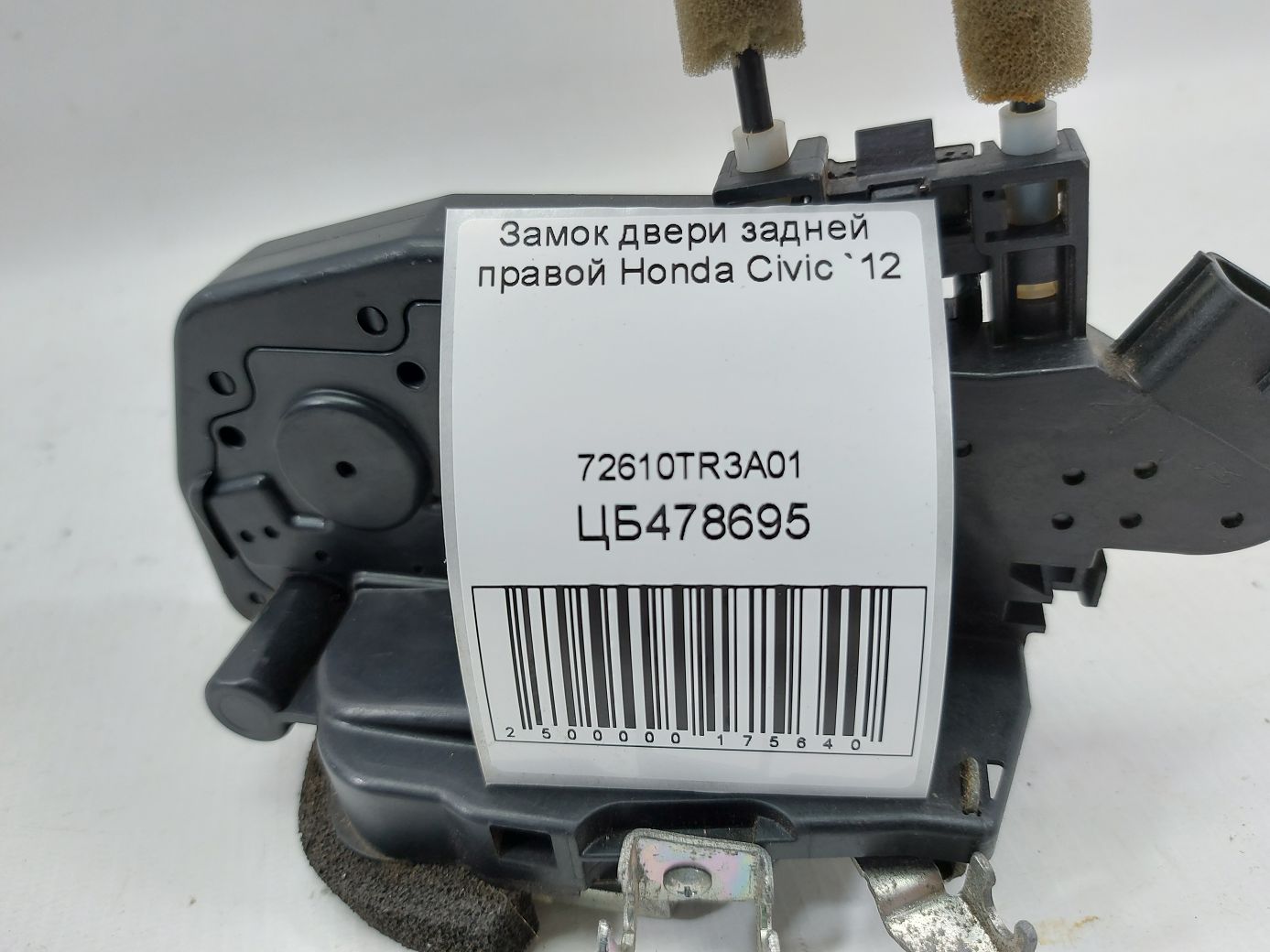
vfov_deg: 56.8
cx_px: 635
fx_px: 880
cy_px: 476
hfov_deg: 71.6
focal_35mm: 24
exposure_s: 1/50
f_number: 1.8
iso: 64
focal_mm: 5.23
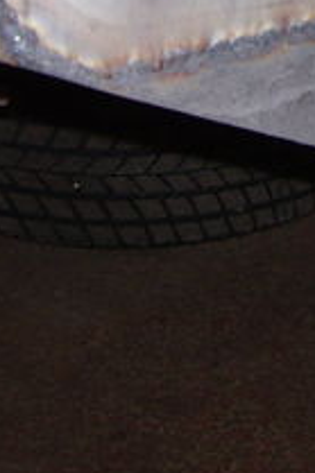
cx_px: 453
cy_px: -36
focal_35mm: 118
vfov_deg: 16.9
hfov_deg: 11.2
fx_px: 1551
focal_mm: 6
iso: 125
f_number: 2.7
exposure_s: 1/60
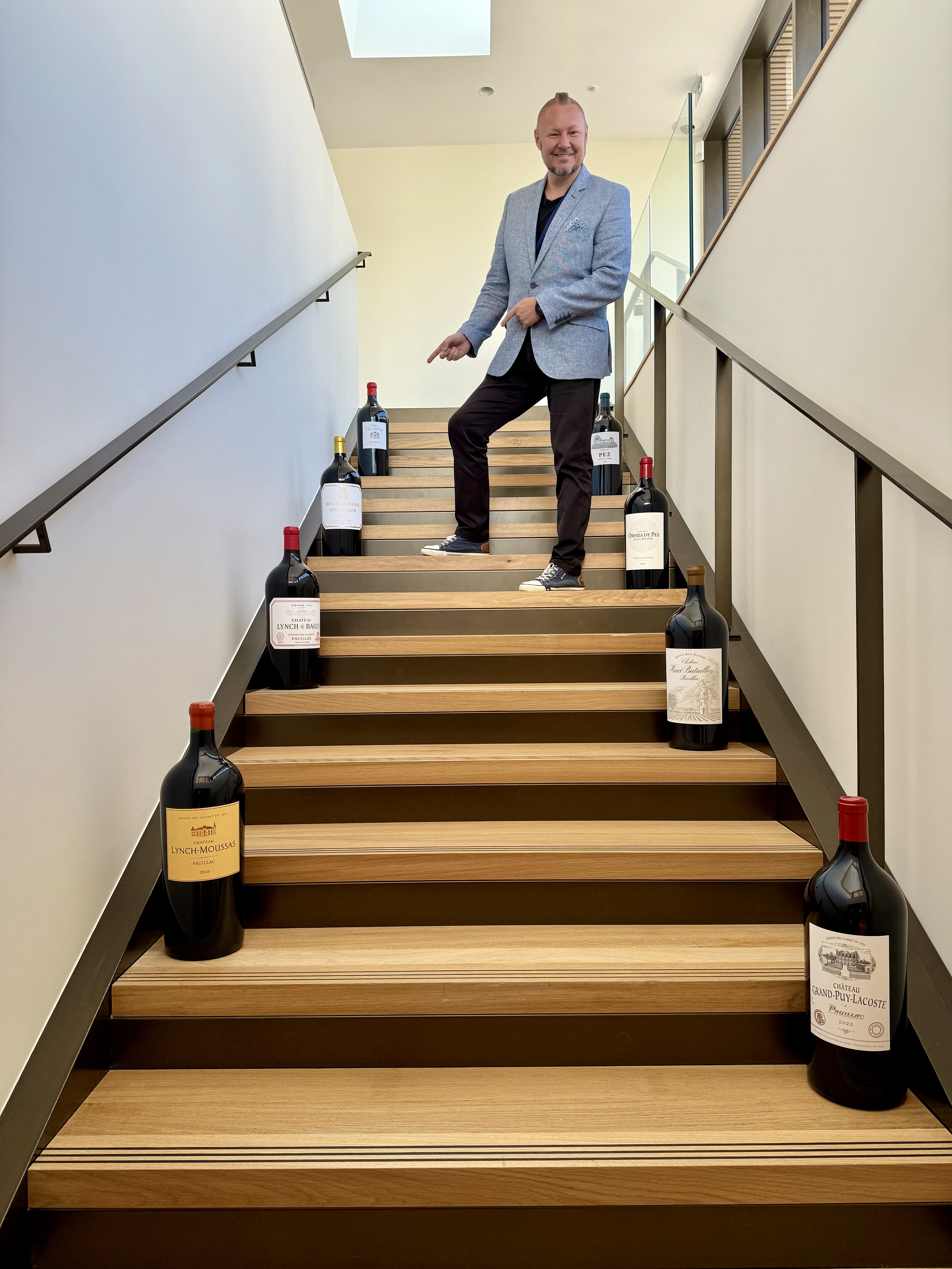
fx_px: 880
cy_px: 634
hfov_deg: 56.8
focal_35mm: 24
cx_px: 476
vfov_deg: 71.6
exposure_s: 1/177
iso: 64
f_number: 1.78
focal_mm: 6.76
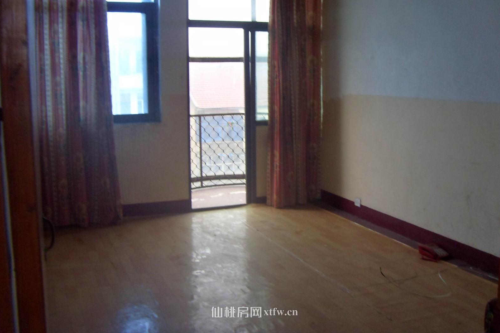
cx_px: 251
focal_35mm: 41
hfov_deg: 47.4
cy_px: 144
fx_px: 569
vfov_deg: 32.6
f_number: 3.5
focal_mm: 6.6
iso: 200
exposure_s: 1/8
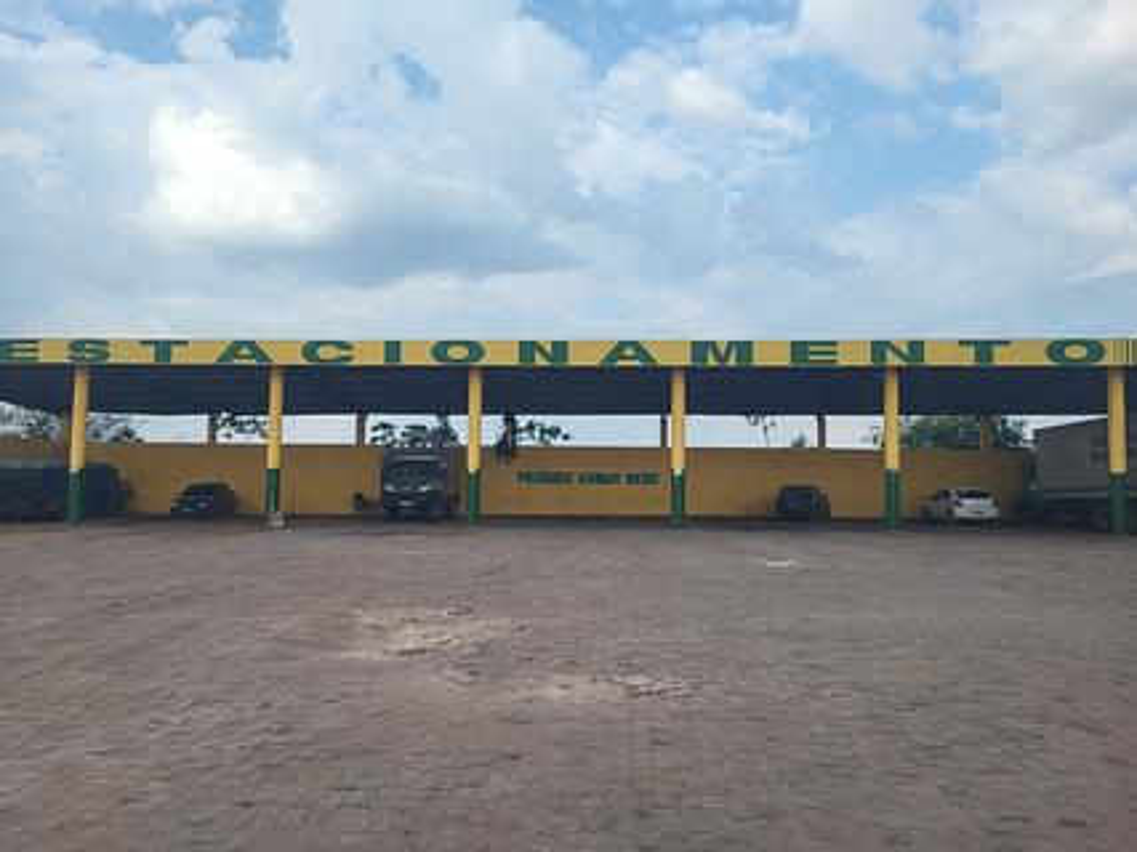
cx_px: 568
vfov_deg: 53.0
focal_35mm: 26
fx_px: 854
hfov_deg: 67.3
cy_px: 426
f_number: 1.8
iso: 40
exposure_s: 1/1163
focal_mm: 5.4
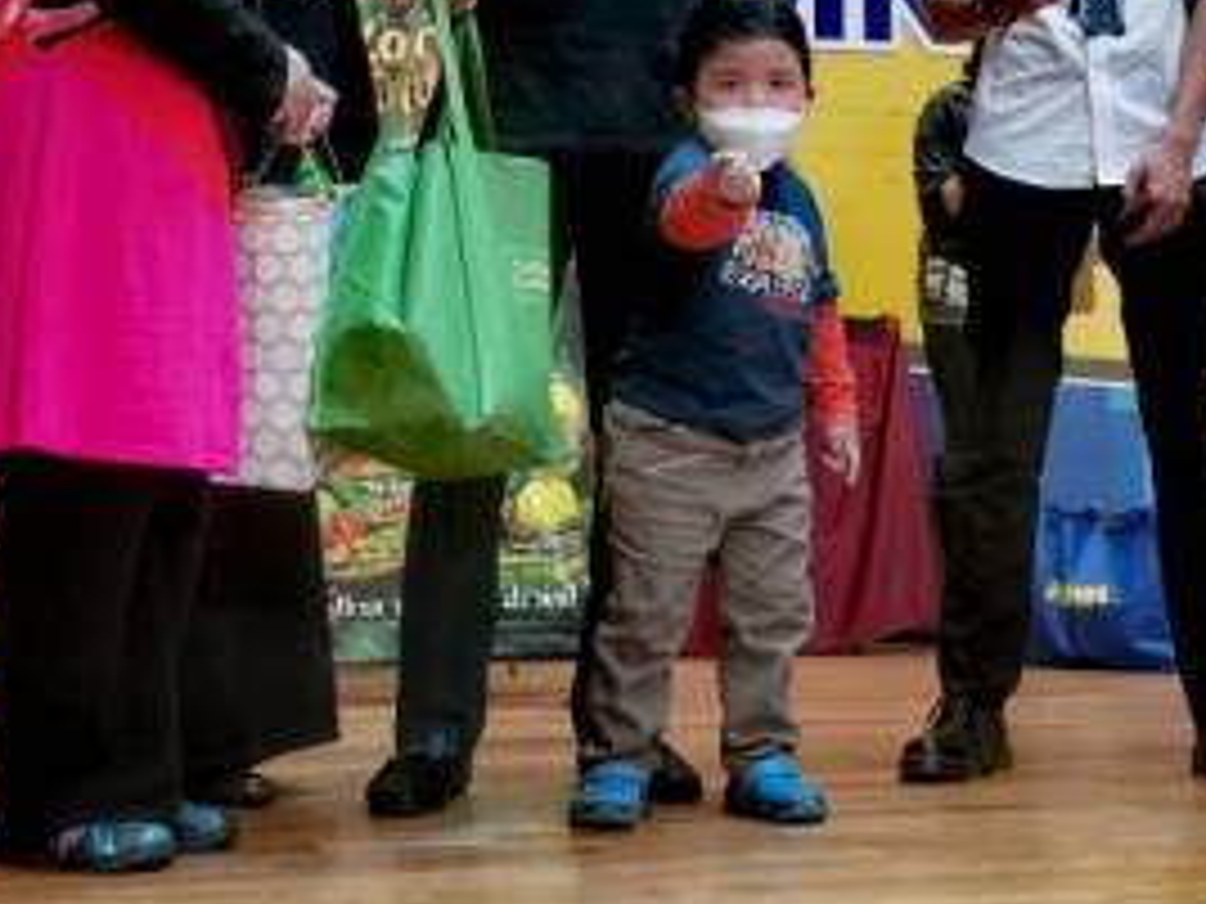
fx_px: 2578
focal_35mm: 74
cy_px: 157
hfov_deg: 26.3
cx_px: 639
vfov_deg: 19.7
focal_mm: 4.75
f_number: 1.8
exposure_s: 1/100
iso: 125
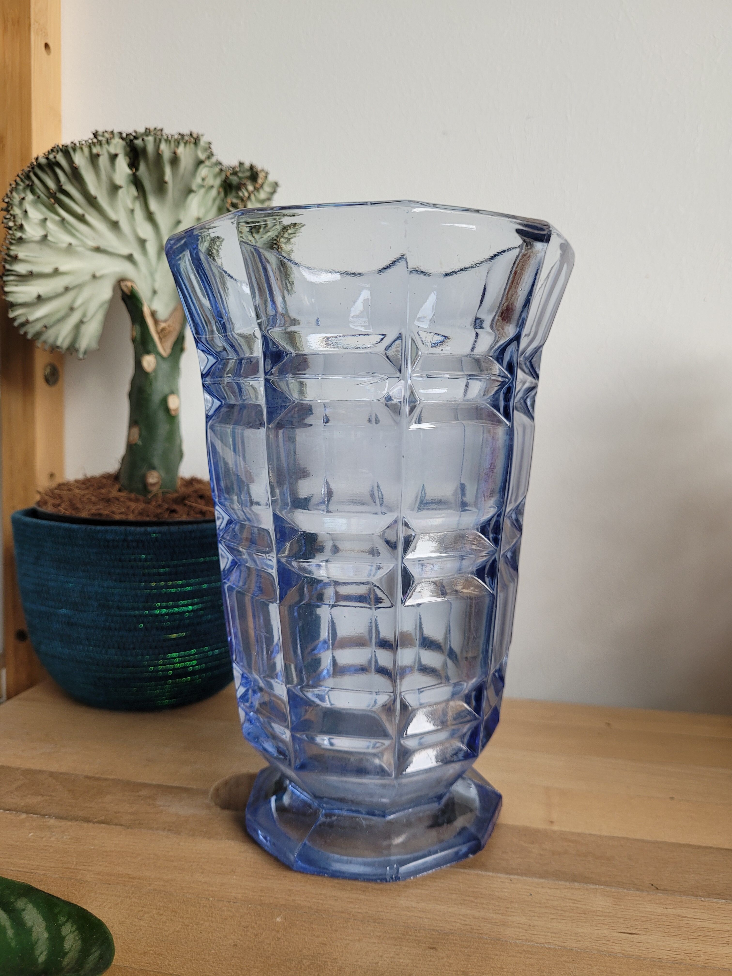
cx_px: 366
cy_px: 488
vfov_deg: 67.3
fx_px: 733
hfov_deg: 53.1
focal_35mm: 26
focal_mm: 5.4
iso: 125
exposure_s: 1/100
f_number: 1.8
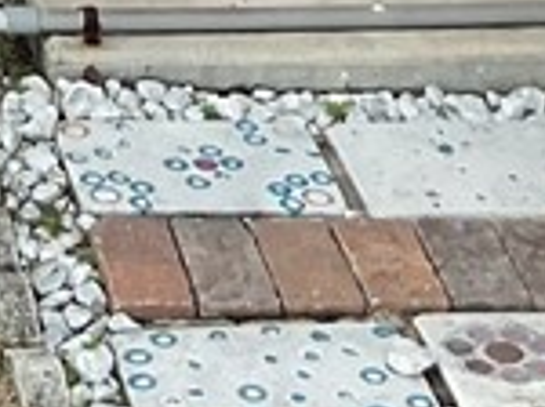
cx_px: -160
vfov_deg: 6.7
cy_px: -887
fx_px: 3112
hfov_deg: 9.8
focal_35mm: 198
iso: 16
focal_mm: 3
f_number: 1.8
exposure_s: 1/650
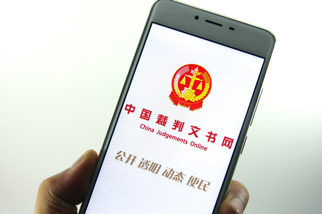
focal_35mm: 54
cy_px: 107
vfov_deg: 25.0
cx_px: 161
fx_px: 483
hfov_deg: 36.9
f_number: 5.6
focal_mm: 36
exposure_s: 1/80
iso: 320
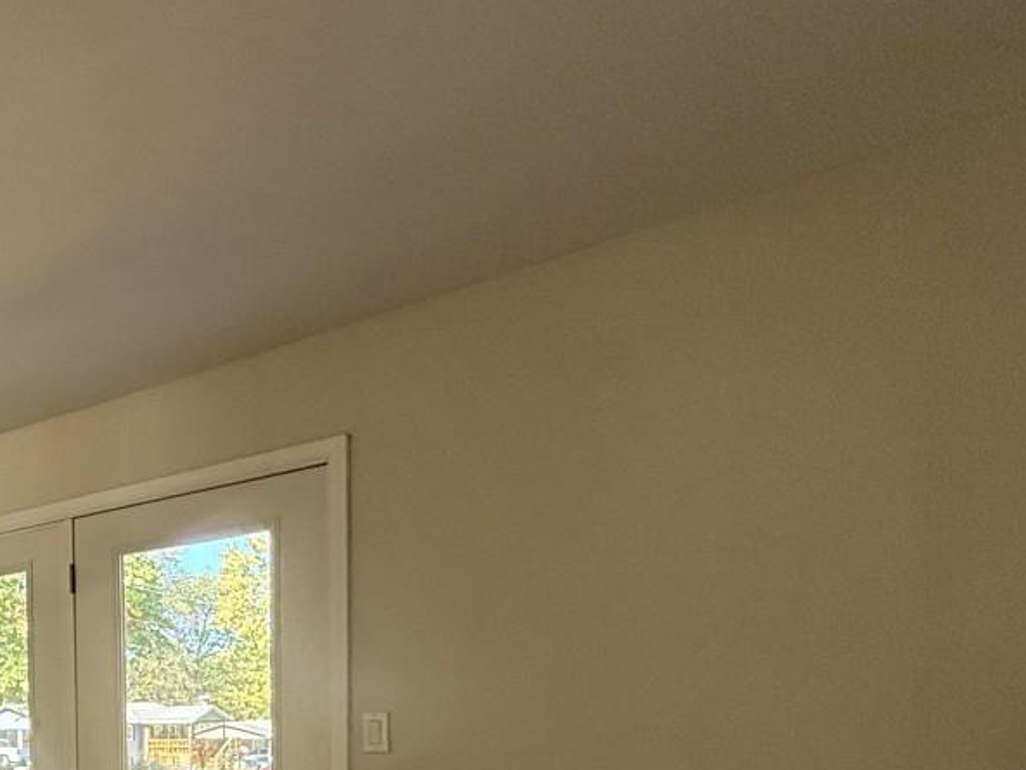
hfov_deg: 40.8
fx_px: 1008
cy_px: 775
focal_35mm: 34
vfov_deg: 37.3
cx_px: -156
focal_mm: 2.22
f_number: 2.2
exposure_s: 1/99
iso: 160
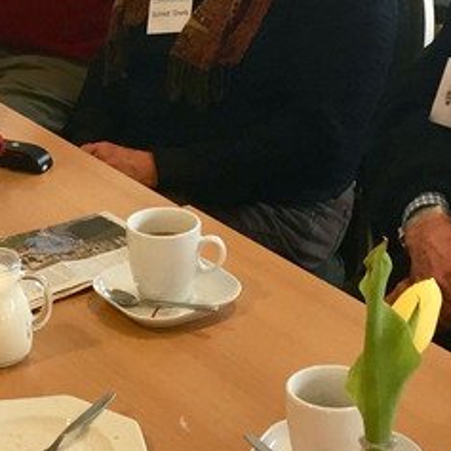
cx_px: 10
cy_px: 156
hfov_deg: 15.7
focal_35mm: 109
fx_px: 1607
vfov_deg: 15.9
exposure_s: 1/33
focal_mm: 4.15
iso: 80
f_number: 2.2
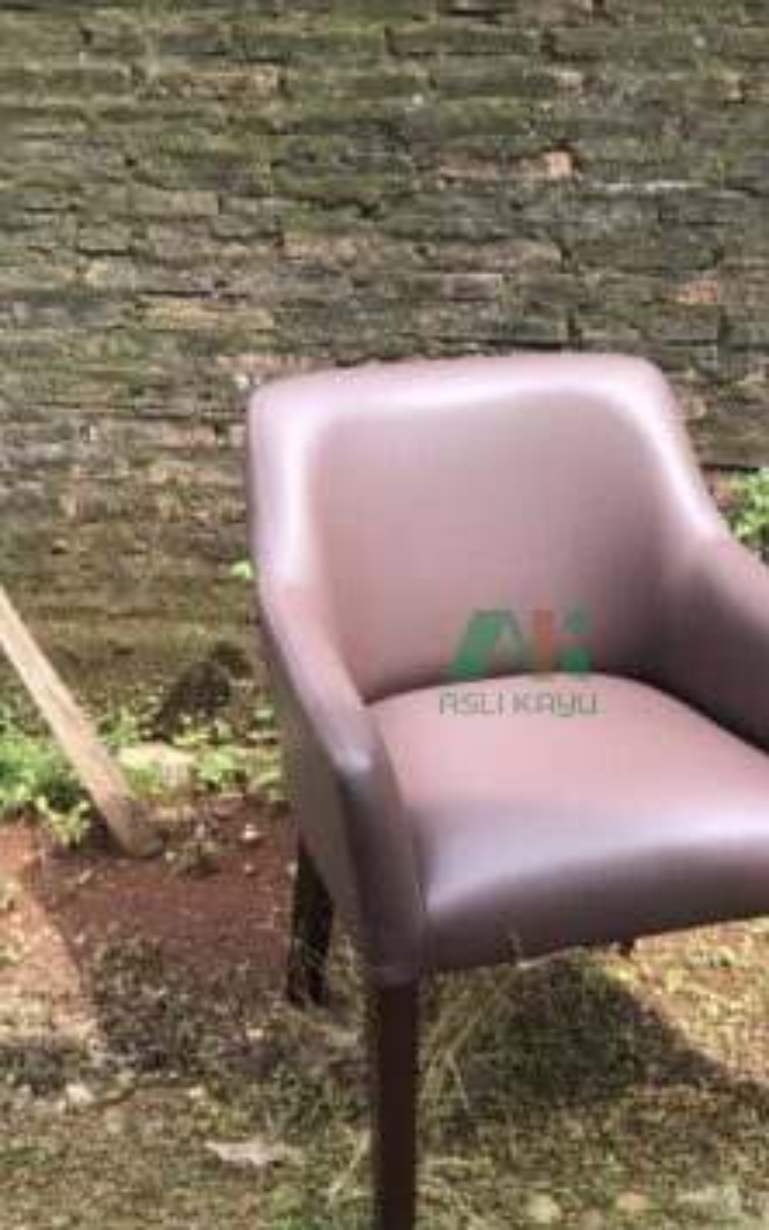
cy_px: 662
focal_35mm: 68
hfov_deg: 19.1
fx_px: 2279
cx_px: 516
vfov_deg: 30.2
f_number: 2.8
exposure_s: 1/195
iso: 20
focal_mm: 6.6
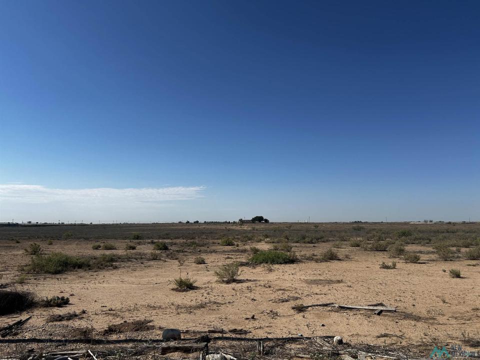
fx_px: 361
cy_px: 180
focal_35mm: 26
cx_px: 240
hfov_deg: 67.3
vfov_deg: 53.1
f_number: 1.5
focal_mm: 5.7
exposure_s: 1/7463
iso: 50
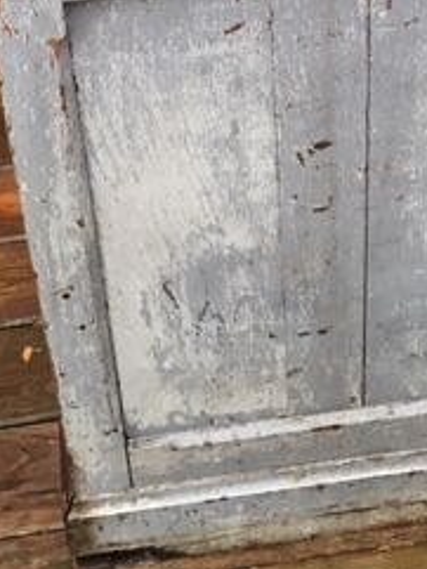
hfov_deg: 19.1
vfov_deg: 24.7
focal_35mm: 77
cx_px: 260
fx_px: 1265
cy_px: 73
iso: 32
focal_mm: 4.15
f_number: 2.2
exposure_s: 1/33
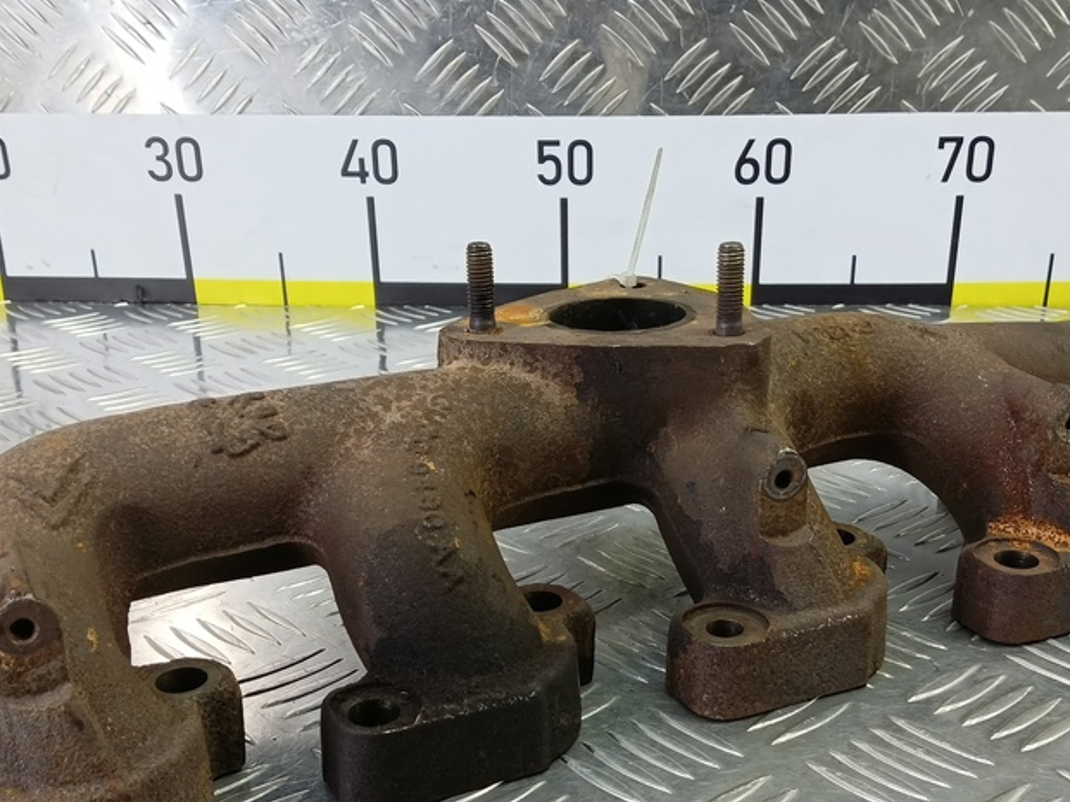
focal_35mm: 38
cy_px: 529
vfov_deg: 37.3
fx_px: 1175
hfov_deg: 48.9
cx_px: 568
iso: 170
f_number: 1.6
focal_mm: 4.11
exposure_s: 1/50
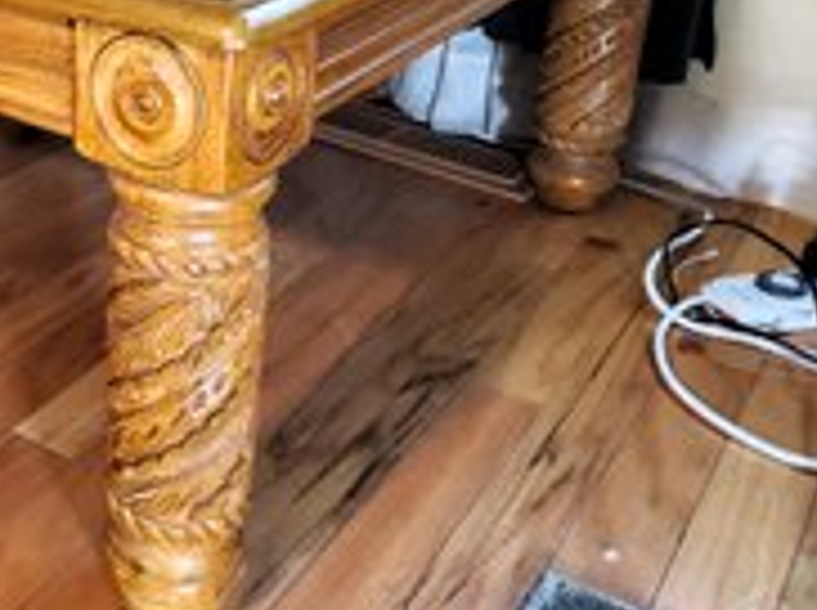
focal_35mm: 49
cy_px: 164
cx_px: 52
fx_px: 1155
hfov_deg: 36.1
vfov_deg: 29.2
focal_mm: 4.3
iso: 640
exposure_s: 1/40
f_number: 1.5
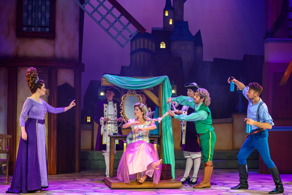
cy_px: 98
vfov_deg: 16.7
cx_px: 146
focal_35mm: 82
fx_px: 665
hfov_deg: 24.8
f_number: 7.1
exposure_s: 1/400
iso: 2500
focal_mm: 82
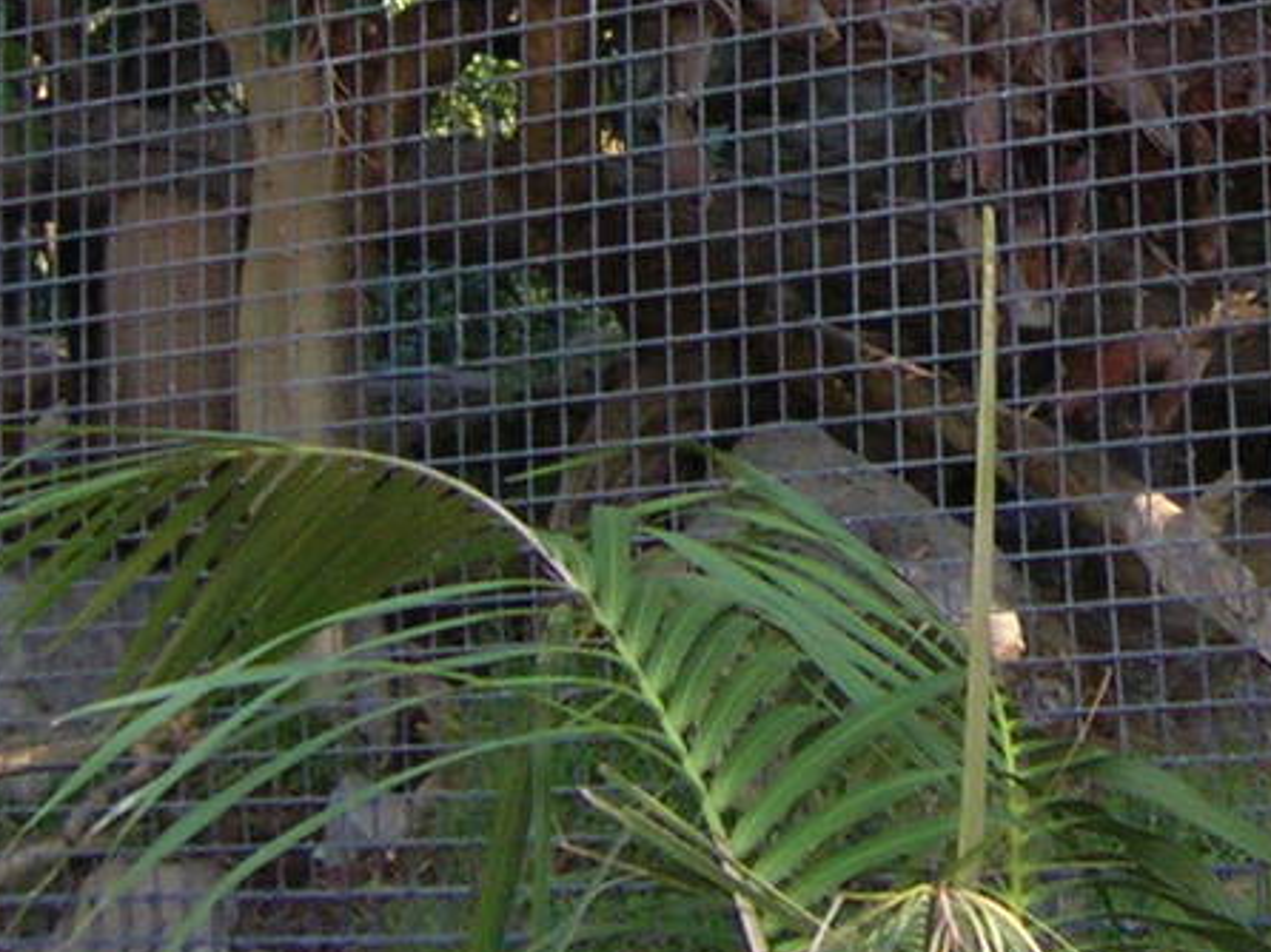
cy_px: -150
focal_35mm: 122
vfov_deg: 11.9
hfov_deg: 15.8
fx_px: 4477
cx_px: 1348
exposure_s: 1/60.1
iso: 98
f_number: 2.9
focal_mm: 5.7
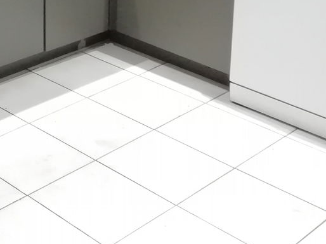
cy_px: -119
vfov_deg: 16.6
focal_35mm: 81
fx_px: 762
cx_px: -66
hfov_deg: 22.3
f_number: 2.2
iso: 400
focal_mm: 3.46
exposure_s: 1/25
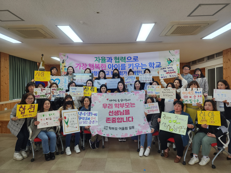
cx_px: 116
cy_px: 86
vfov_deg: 58.9
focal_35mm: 23
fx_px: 153
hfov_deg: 73.9
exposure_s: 1/180
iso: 125
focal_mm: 6.4
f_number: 1.8
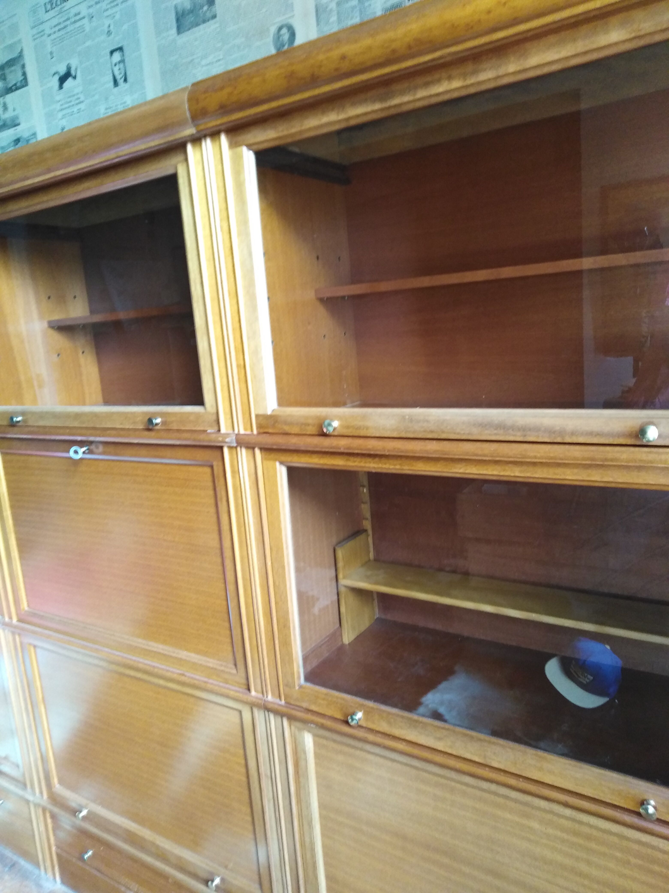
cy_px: 446
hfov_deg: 54.9
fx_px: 644
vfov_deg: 69.4
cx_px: 334
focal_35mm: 25
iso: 361
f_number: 2.2
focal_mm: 3.46
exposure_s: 1/20
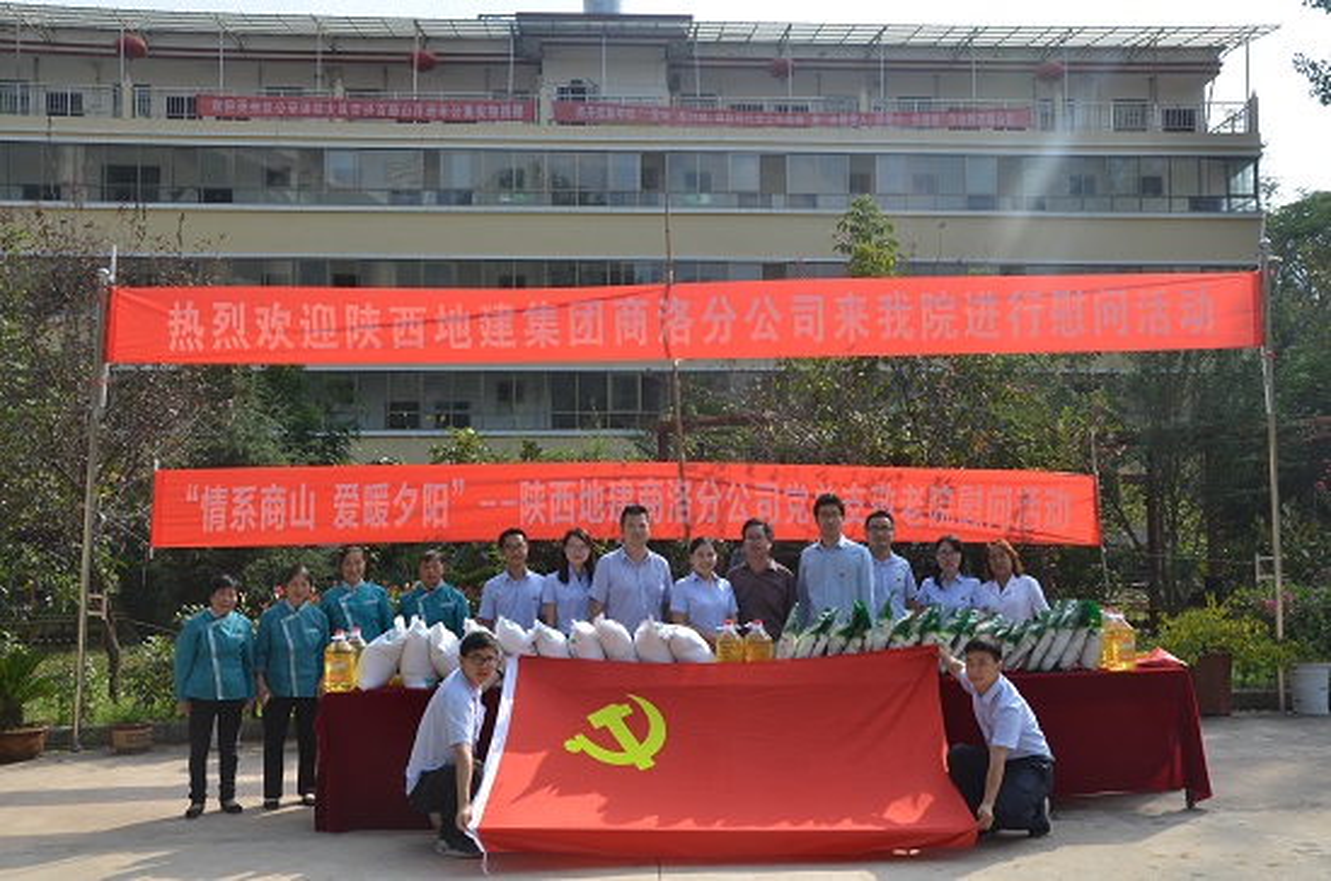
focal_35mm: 38
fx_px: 1383
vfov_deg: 35.3
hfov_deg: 51.4
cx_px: 666
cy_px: 440
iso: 125
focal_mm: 25
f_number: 8
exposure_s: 1/250
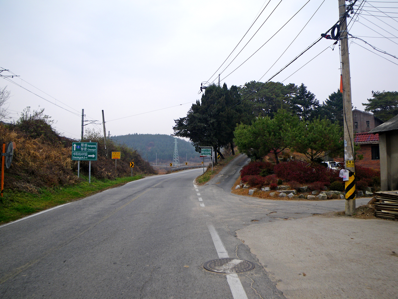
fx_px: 322
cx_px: 199
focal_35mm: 28
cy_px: 150
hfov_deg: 63.4
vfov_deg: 49.7
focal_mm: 5
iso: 50
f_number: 3.5
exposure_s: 1/100
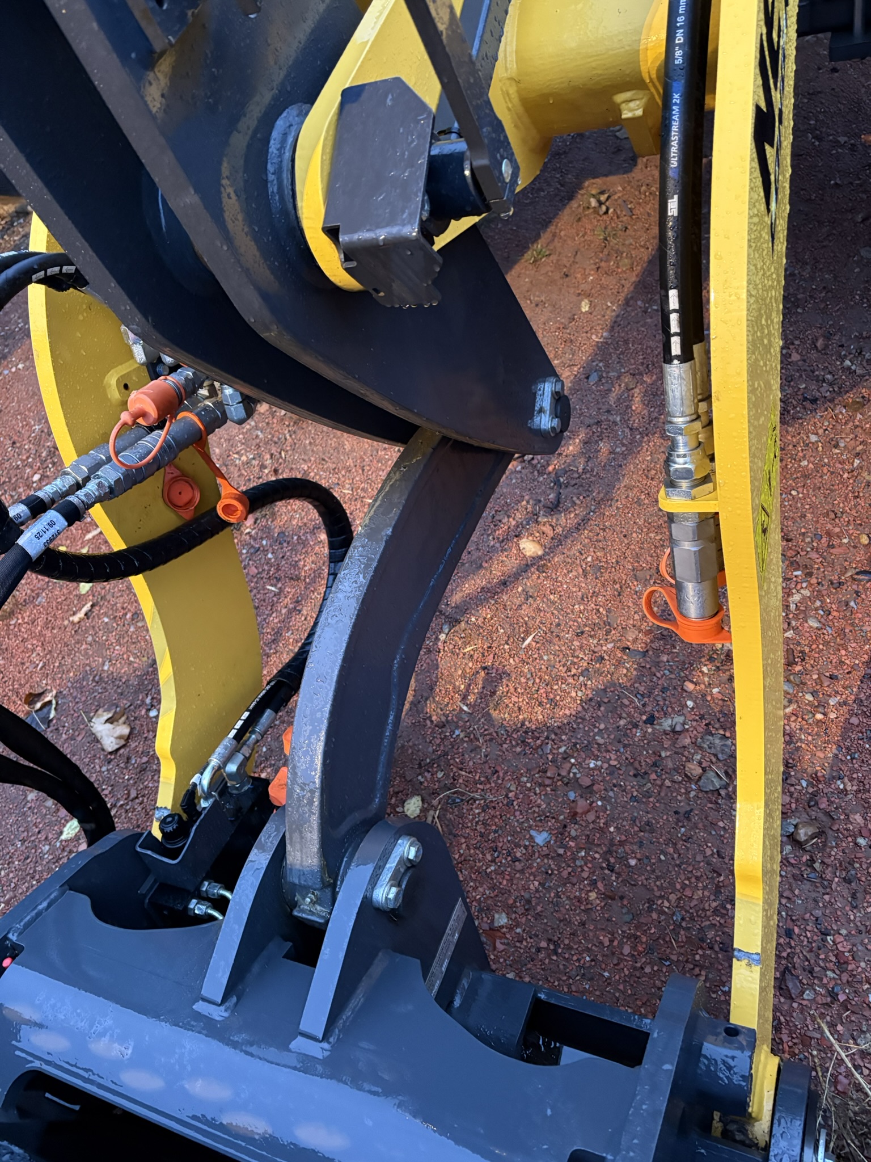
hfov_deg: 53.1
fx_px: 872
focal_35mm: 26
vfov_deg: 67.3
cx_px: 436
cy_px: 581
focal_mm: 5.96
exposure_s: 1/30
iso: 640
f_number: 1.6
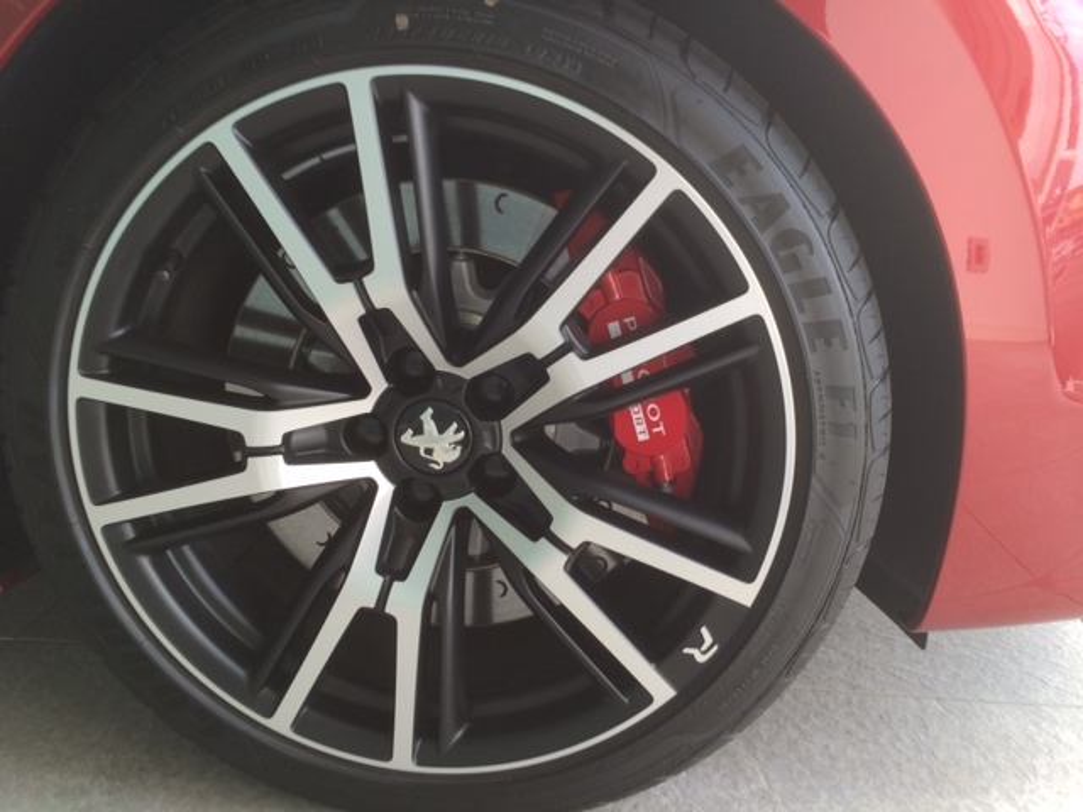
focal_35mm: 30
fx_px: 939
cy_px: 406
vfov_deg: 46.8
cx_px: 542
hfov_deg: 60.0
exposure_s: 1/60
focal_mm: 4.12
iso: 32
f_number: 2.2
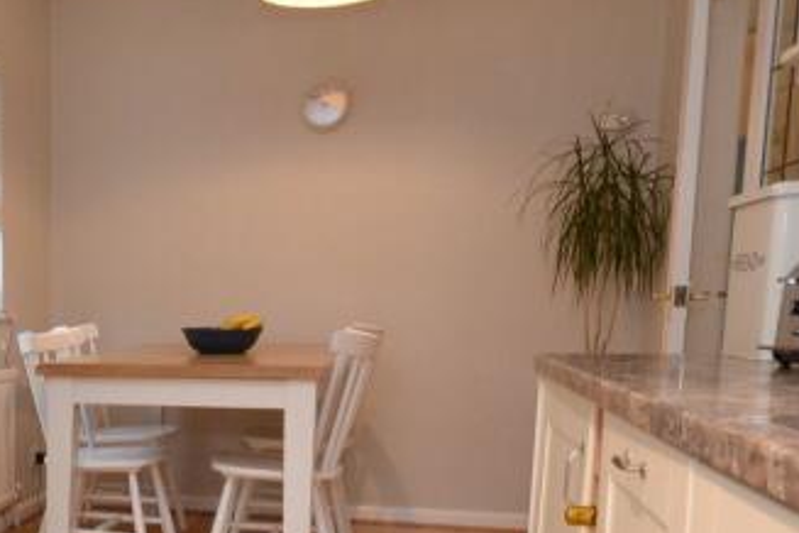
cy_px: 461
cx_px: -15
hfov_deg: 37.2
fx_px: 1043
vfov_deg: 27.8
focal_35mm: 47
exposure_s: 1/60
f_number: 3.5
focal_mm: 10
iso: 1000
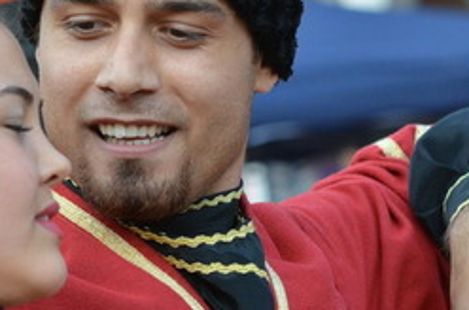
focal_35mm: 370
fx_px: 4808
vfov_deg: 3.7
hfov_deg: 5.6
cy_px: 255
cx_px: -74
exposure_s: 1/1000
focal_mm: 86
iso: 800
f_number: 5
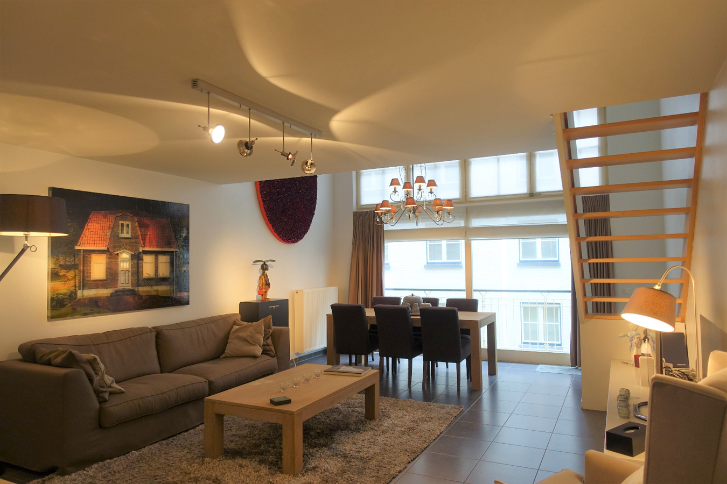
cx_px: 364
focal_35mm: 24
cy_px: 242
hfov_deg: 73.7
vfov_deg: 53.1
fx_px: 485
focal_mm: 8.8
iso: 125
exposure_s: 1/30
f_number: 2
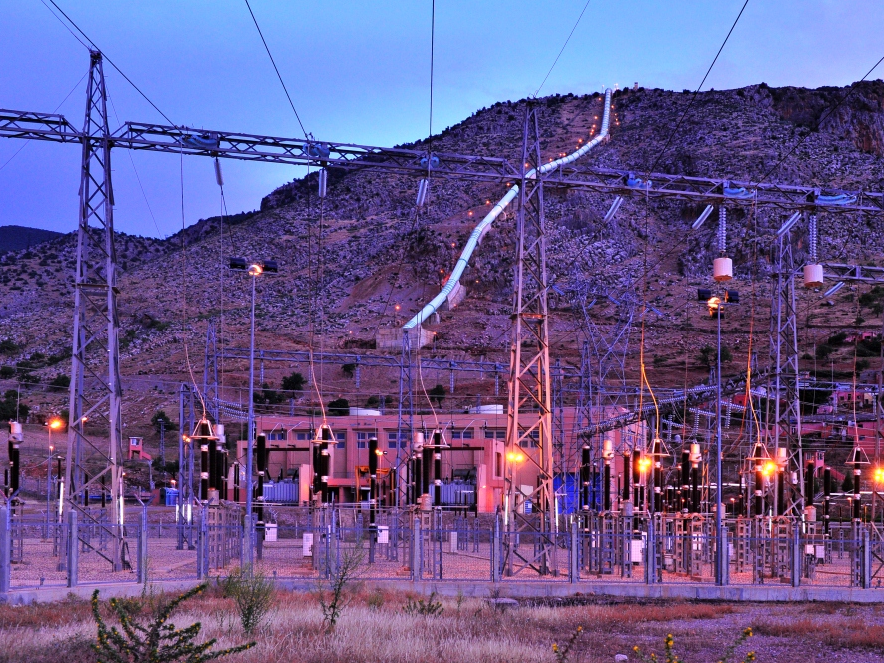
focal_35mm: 40
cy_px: 325
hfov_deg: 46.7
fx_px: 1022
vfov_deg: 36.0
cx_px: 502
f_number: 8
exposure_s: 1/125
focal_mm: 36
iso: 1600
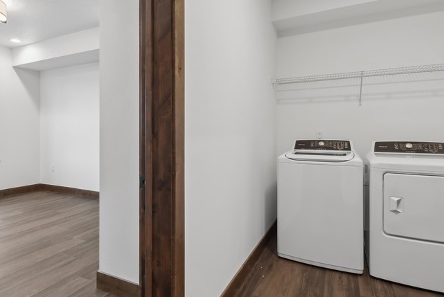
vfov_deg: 59.2
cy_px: 125
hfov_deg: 80.6
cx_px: 189
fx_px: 259
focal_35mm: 21
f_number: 6.3
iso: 100
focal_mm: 10
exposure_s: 1/6
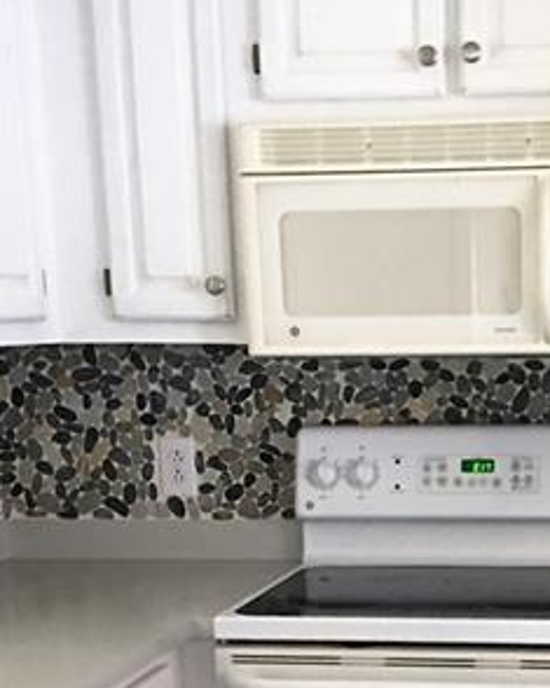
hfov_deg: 20.4
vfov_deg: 24.7
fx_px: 1506
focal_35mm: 74
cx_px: 468
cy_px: 662
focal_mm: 4.15
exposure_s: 1/4
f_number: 2.2
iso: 64
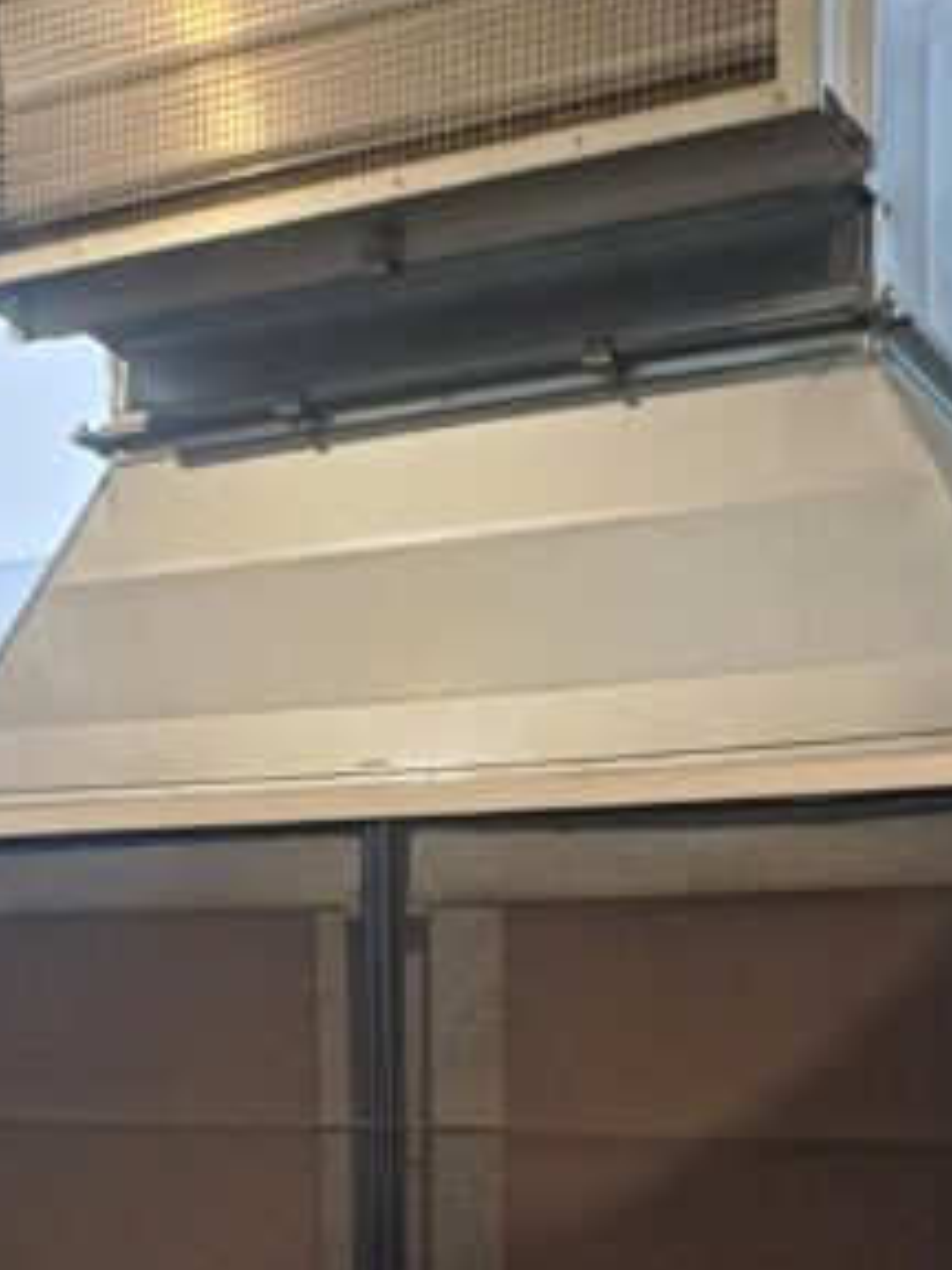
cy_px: 1296
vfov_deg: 33.4
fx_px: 1907
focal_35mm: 52
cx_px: 657
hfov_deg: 27.8
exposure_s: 1/50
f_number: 1.8
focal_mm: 4.65
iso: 200
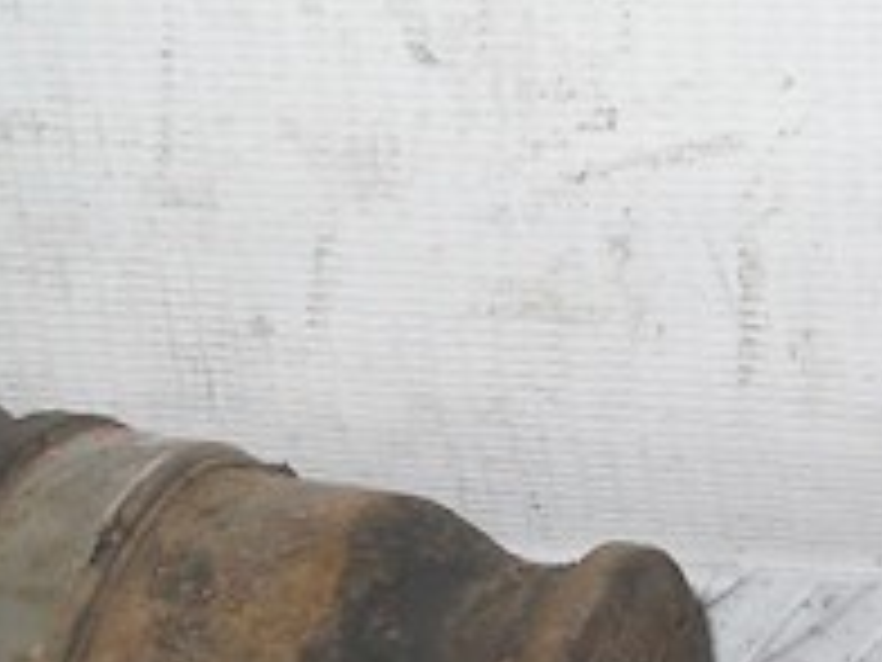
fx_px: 3414
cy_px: 964
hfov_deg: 14.7
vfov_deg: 10.7
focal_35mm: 134
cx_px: 594
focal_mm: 6.72
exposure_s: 1/30
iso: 80
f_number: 5.5
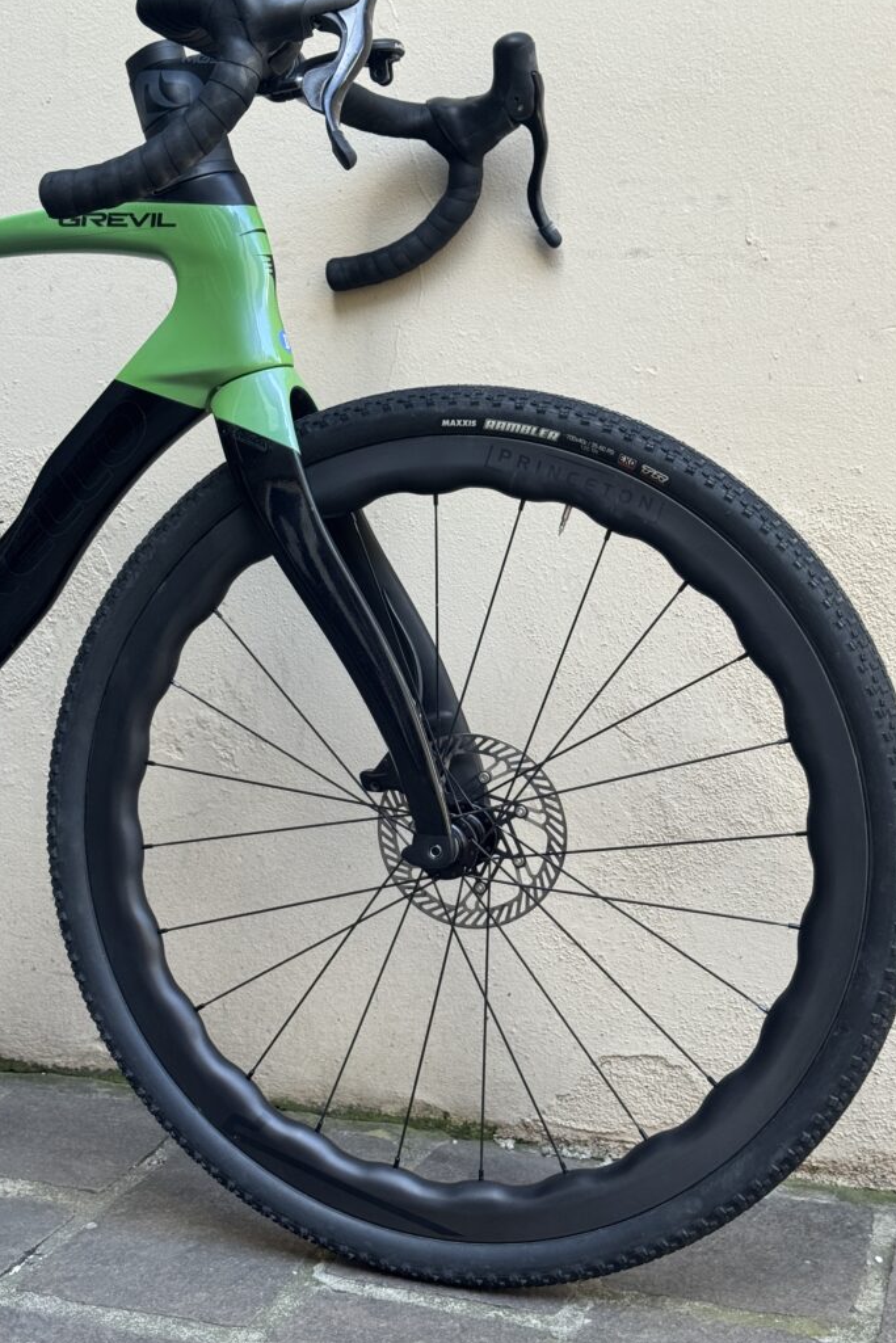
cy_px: 663
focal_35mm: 52
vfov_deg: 38.2
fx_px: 1941
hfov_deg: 26.0
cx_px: 430
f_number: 1.78
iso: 64
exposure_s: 1/304
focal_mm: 6.76
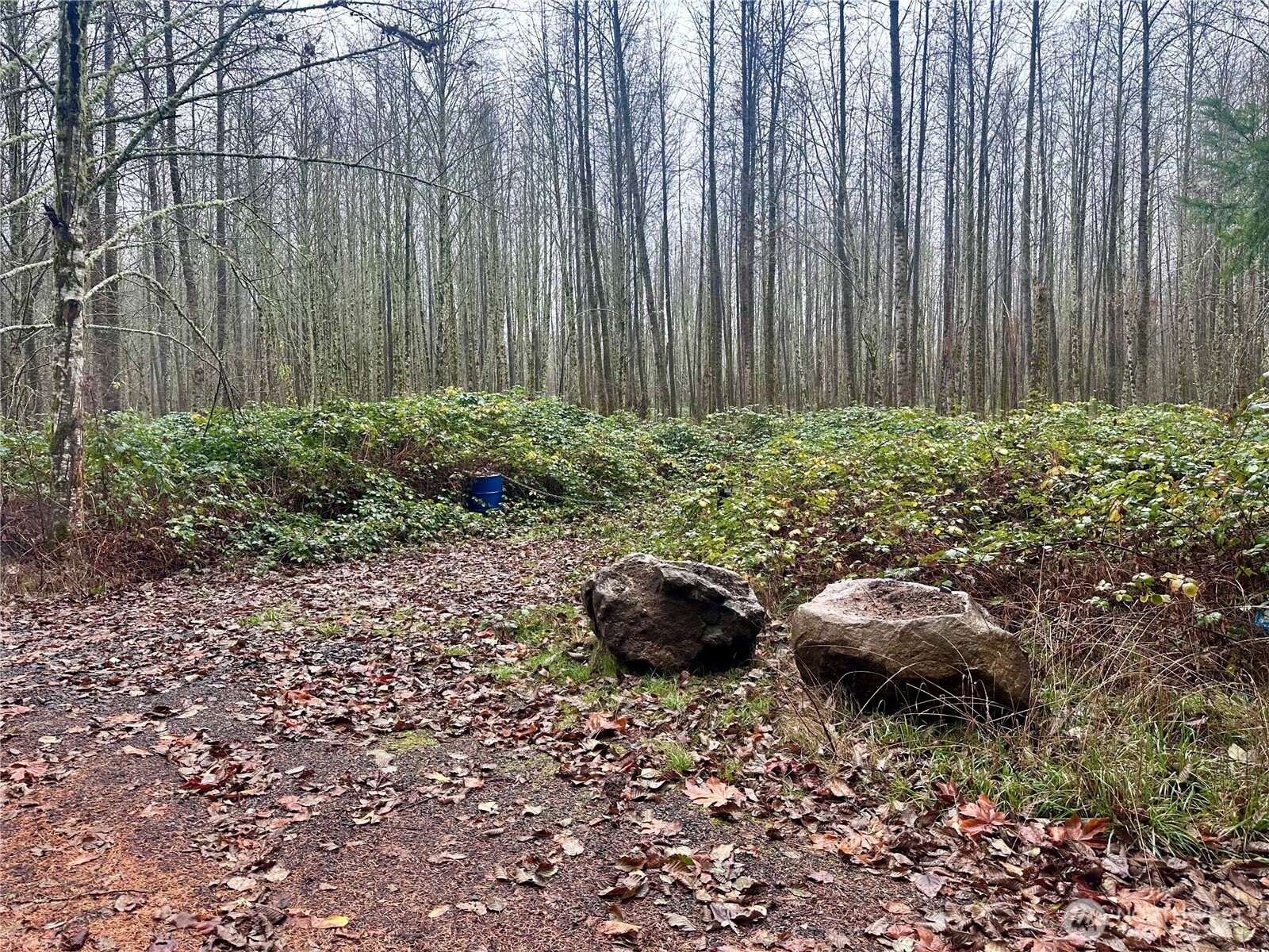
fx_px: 880
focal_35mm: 24
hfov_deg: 71.6
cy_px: 476
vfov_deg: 56.8
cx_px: 634
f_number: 1.78
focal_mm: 6.86
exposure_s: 1/121
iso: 80
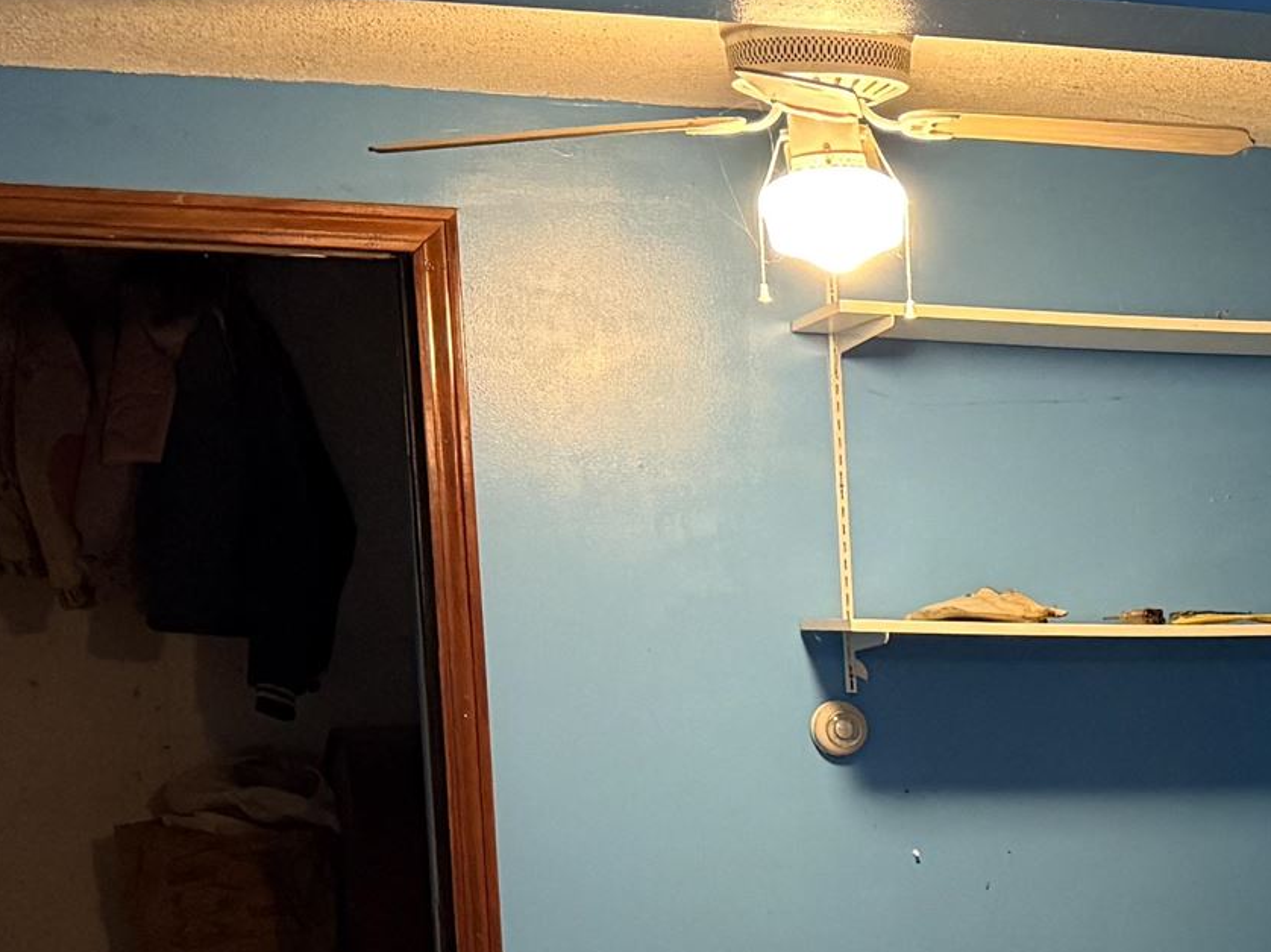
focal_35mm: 88
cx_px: 1520
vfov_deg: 16.2
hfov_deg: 20.8
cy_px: 1096
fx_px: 3230
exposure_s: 1/40
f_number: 1.78
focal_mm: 6.76
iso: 640
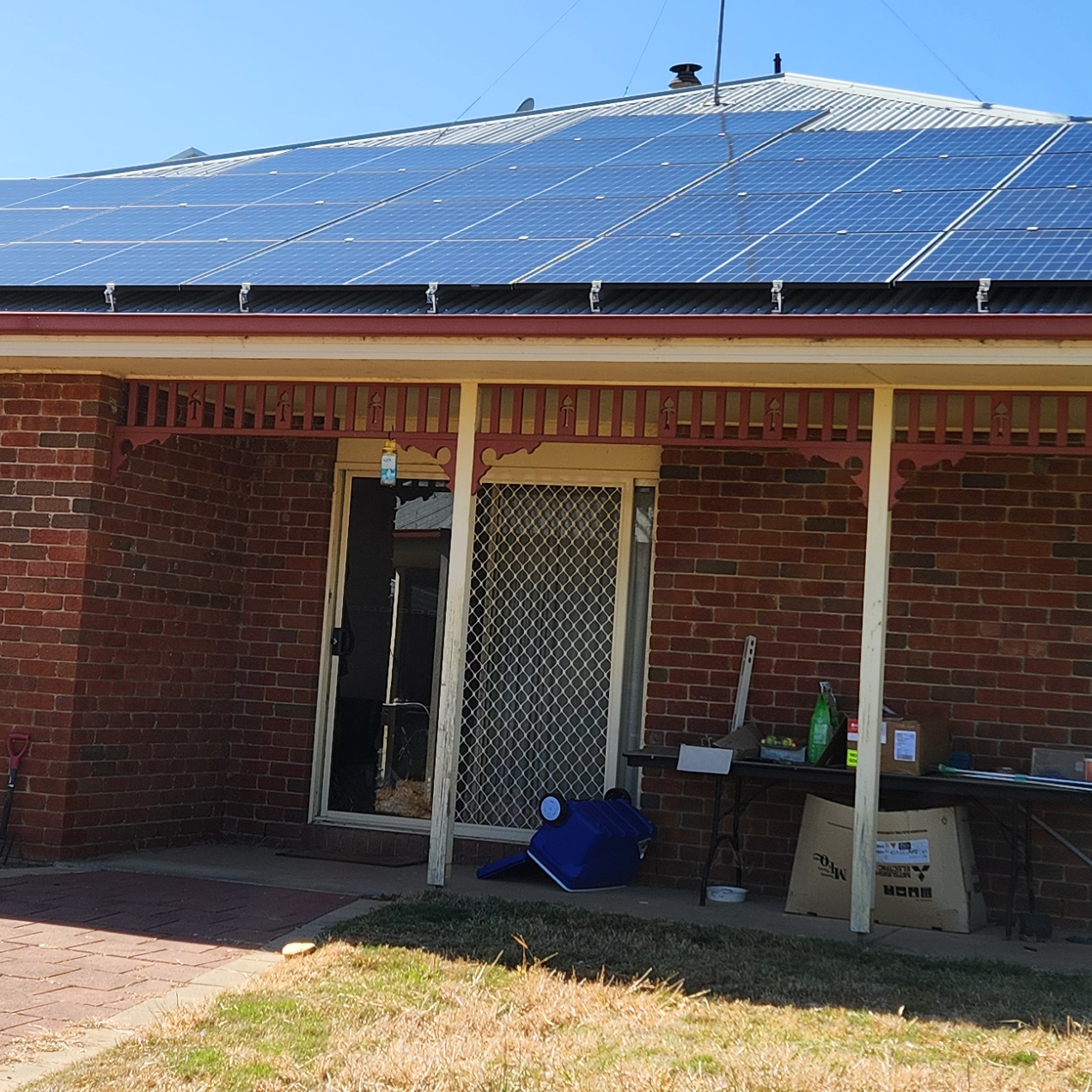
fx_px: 2284
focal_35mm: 64
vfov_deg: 26.9
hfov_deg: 26.9
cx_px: 605
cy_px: 487
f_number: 1.8
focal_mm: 5.4
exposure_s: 1/1262
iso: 20
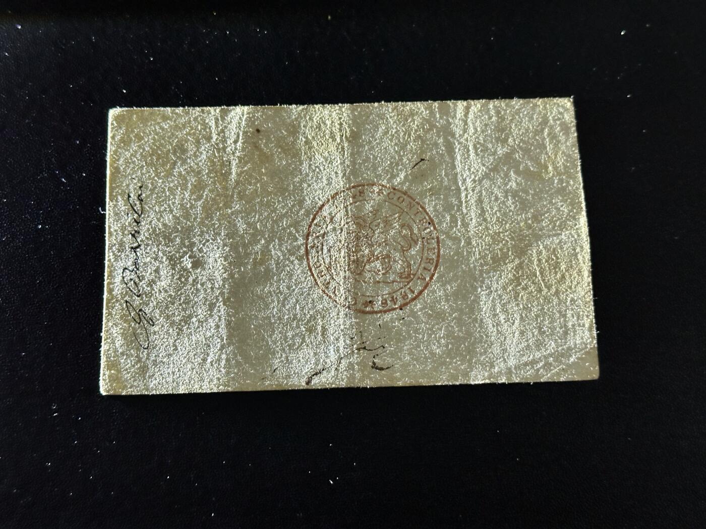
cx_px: 353
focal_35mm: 48
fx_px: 979
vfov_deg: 30.3
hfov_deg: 39.7
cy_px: 264
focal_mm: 6.86
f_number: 1.78
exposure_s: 1/50
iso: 250
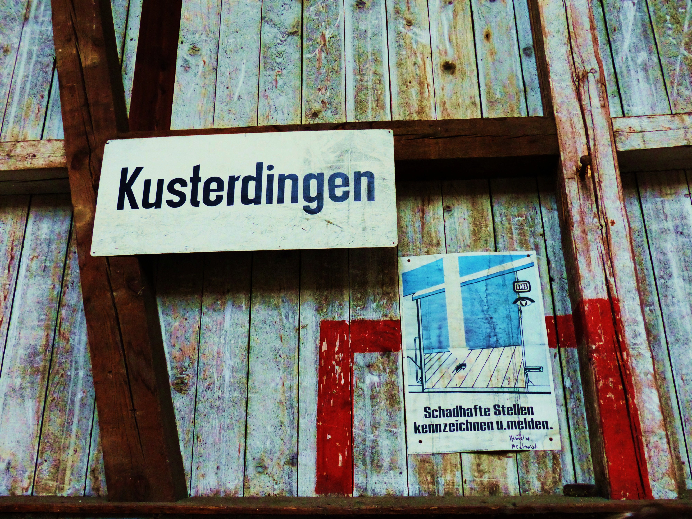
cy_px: 260
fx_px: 740
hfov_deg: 50.1
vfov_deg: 38.7
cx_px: 346
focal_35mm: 37
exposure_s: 1/15
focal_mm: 6.6
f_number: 2.8
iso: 400
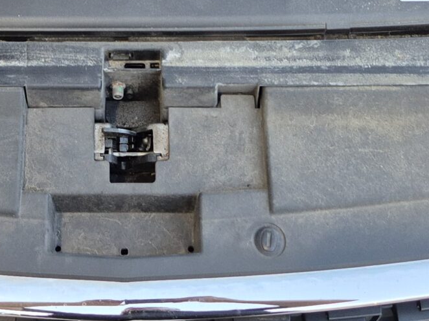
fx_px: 1103
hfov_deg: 21.9
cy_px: -238
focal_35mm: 89
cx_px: 130
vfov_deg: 14.7
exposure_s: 1/50
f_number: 1.8
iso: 320
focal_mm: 5.4
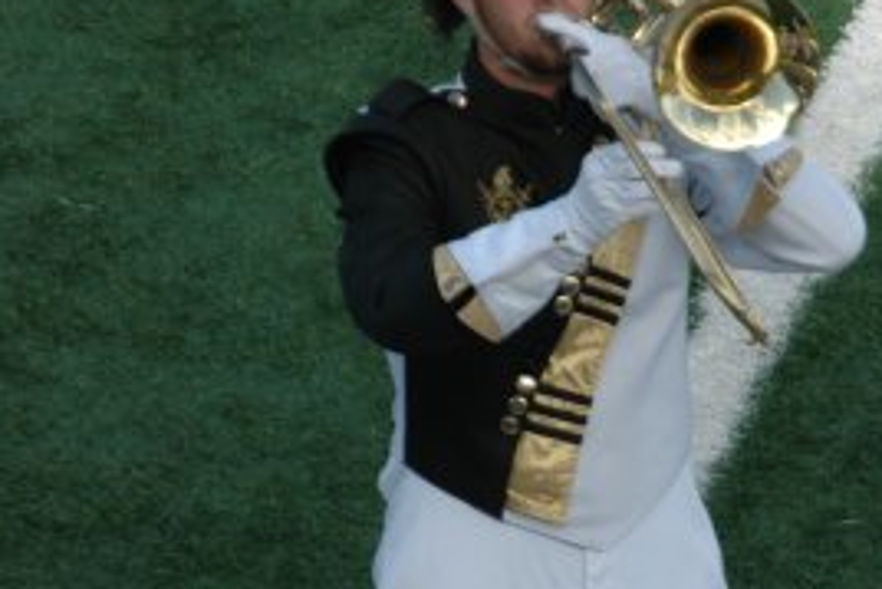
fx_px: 32920
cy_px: 316
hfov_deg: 1.5
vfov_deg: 1.0
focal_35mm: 1343
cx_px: 578
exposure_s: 1/640
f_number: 5.6
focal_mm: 400
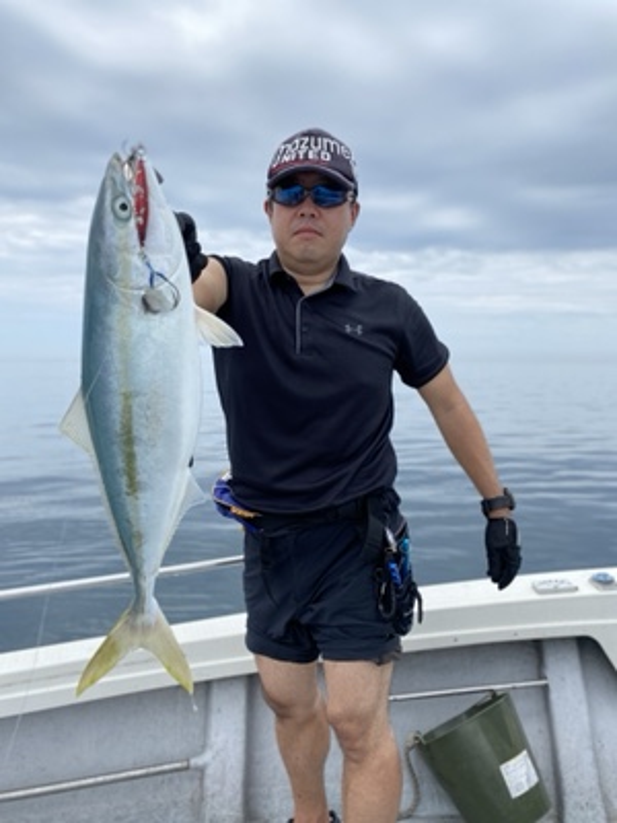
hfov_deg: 53.1
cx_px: 308
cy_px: 412
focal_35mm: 26
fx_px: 618
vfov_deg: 67.3
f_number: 1.8
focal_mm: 4.25
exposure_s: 1/2463
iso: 32
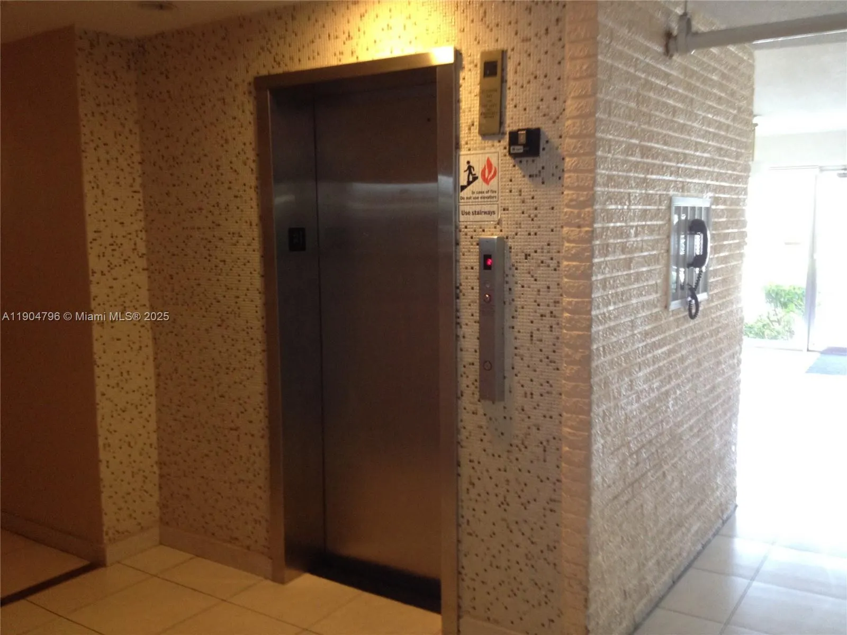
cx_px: 424
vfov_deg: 40.7
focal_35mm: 35
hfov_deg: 52.6
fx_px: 856
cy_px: 318
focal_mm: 4.28
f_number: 2.4
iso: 200
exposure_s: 1/20
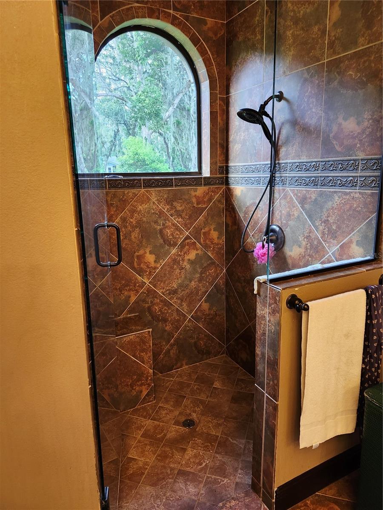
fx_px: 339
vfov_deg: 73.9
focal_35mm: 23
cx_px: 192
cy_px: 255
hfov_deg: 58.9
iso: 400
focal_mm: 5.54
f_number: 1.8
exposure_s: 1/120
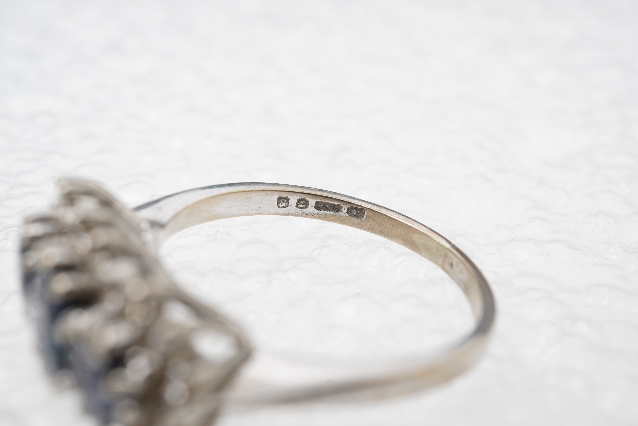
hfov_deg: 43.6
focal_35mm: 45
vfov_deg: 29.9
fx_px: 797
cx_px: 319
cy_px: 213
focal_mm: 30
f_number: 20
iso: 640
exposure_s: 1/125
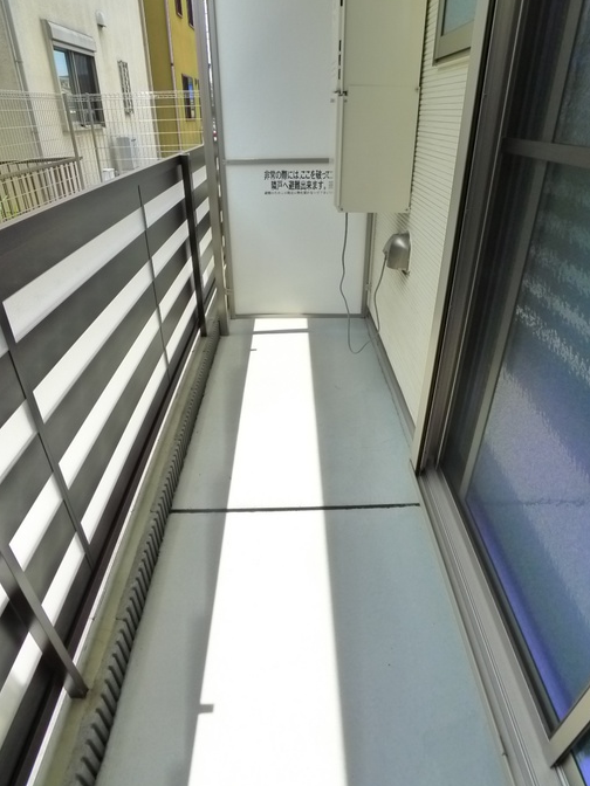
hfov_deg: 54.9
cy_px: 387
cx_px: 296
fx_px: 568
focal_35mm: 25
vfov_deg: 69.4
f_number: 4
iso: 400
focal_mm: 5.1
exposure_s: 1/500
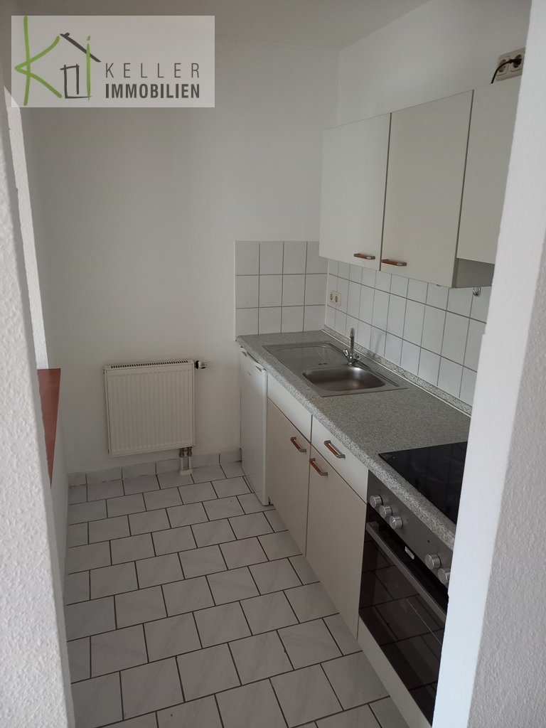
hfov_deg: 54.9
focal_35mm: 25
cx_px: 273
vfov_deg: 69.4
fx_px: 526
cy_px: 364
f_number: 1.8
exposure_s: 1/25
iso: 400
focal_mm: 4.65
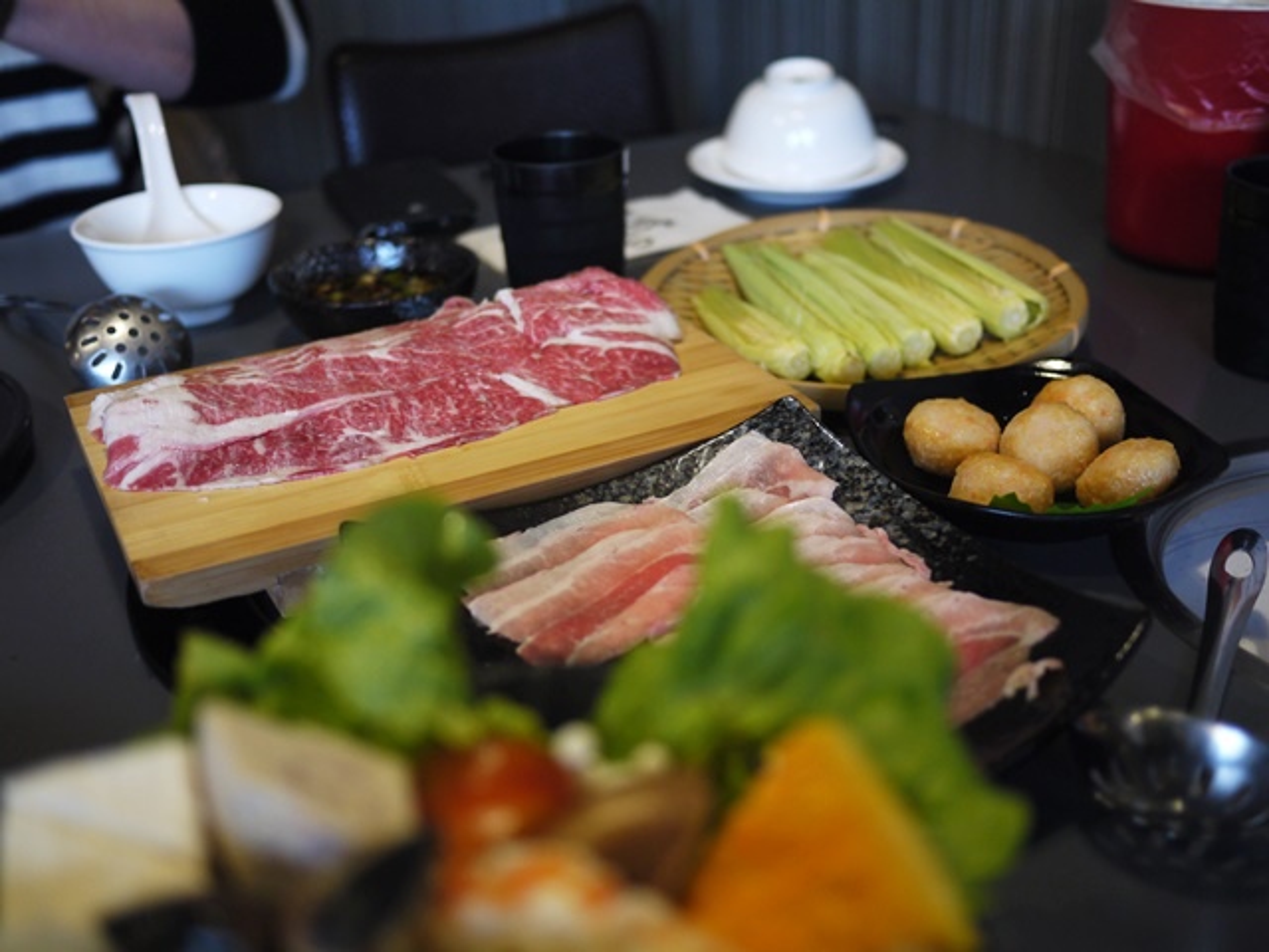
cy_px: 476
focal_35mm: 40
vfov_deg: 36.0
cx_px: 634
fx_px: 1466
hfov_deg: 46.8
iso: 400
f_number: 1.7
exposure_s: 1/125
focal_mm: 20
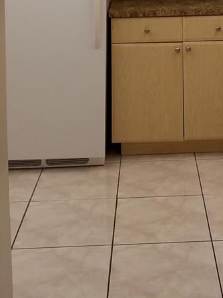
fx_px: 602
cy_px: -41
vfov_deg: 25.5
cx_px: 175
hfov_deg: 20.8
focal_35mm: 70
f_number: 1.7
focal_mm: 4.2
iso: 64
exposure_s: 1/60
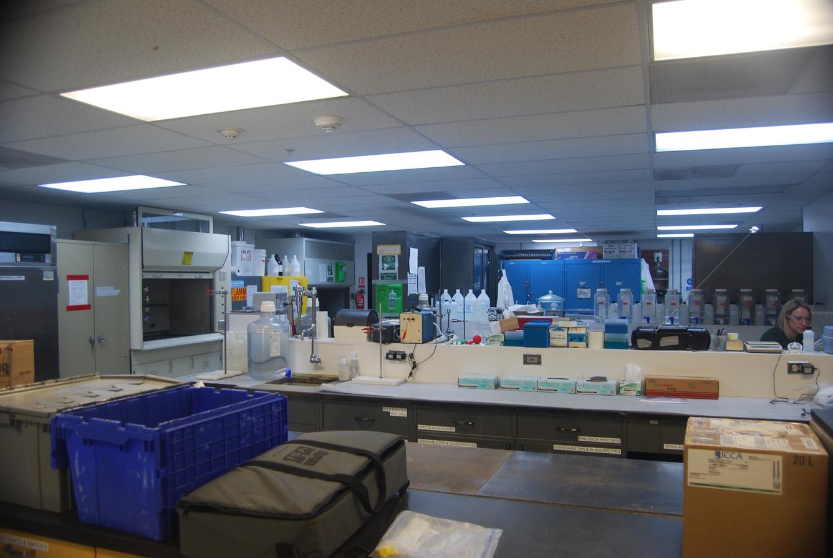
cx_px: 416
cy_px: 279
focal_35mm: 27
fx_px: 625
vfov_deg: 48.0
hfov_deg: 67.3
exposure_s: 1/25
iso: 400
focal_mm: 18
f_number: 3.5
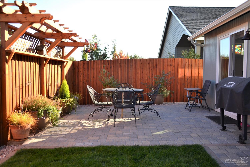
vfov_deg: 43.6
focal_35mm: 30
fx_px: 208
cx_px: 125
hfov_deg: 61.9
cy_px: 84
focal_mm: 20
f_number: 3.8
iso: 100
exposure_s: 1/200
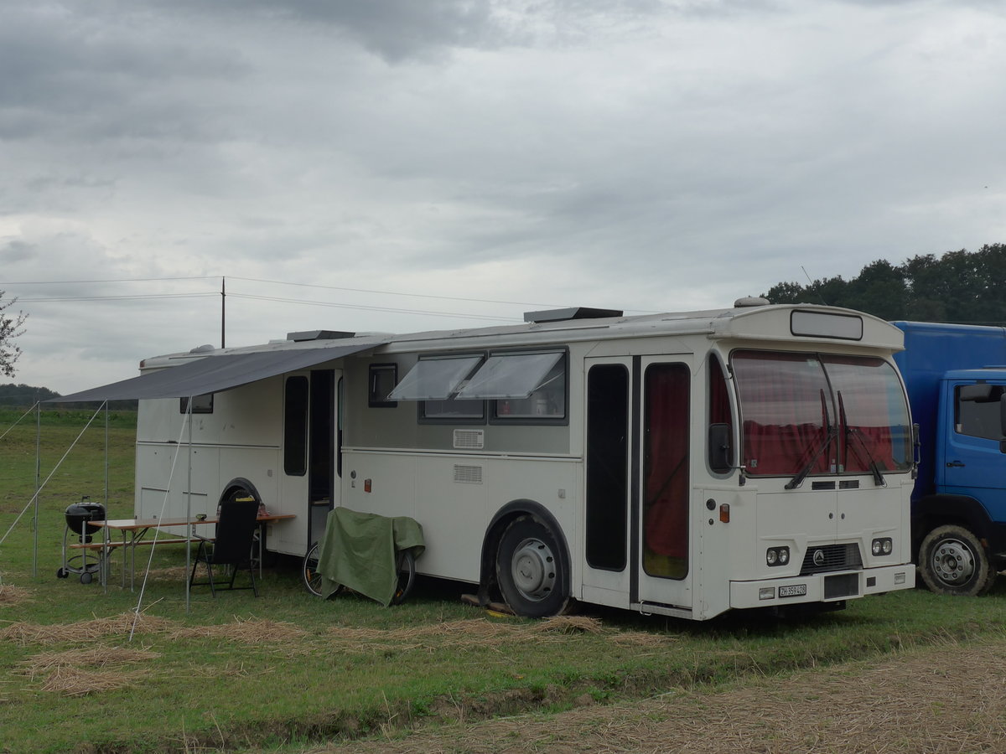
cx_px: 503
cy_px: 377
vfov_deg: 31.5
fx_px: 1337
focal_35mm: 46
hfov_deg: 41.2
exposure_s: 1/640
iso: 160
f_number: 3.2
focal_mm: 9.5
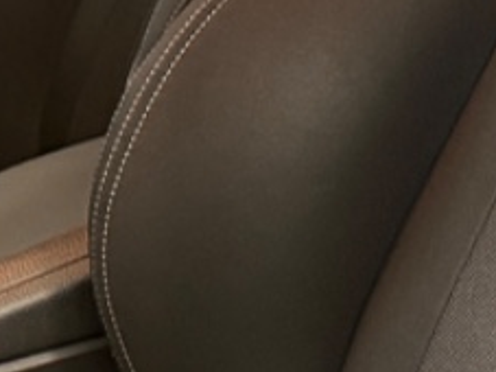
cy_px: 83
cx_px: -76
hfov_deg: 11.5
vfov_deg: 8.8
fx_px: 2420
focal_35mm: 169
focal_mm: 6.76
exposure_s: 1/25
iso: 1000
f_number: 1.78
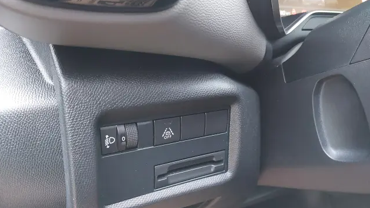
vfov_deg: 35.5
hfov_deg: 59.5
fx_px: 324
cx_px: 185
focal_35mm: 33
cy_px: 128
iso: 400
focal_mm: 4.6
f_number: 1.8
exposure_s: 1/25
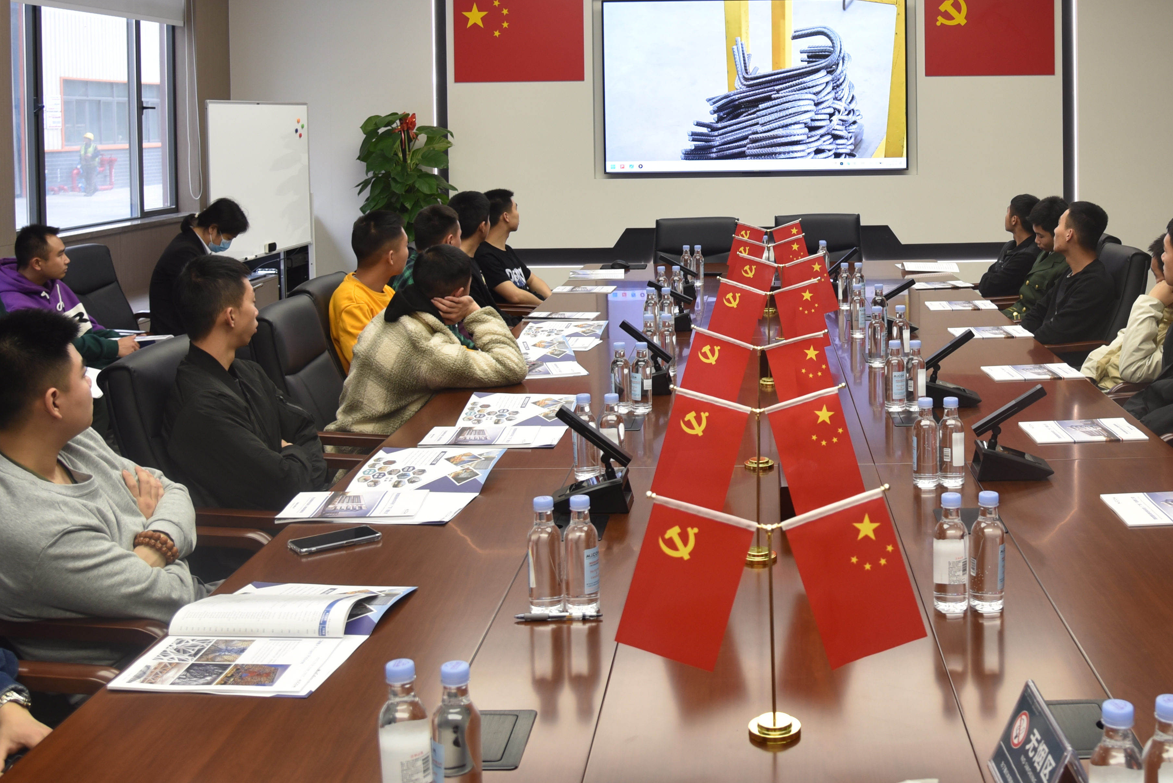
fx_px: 1304
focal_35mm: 40
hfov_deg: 47.8
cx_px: 767
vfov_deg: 32.5
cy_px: 151
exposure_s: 1/50
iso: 320
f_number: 4
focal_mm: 24
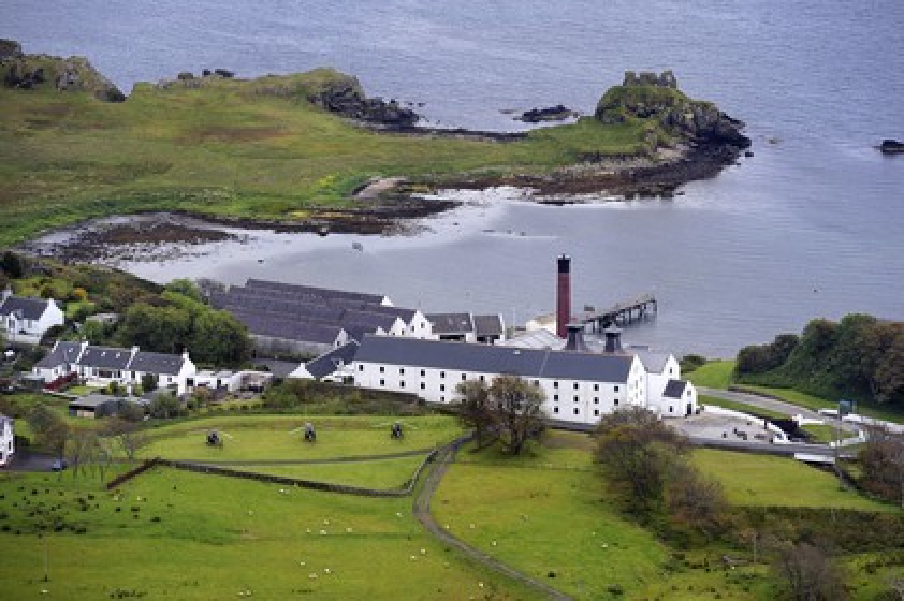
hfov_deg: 12.1
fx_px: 4265
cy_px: 300
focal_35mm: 170
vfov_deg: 8.1
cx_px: 452
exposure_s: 1/800
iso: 400
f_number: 6.3
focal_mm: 170
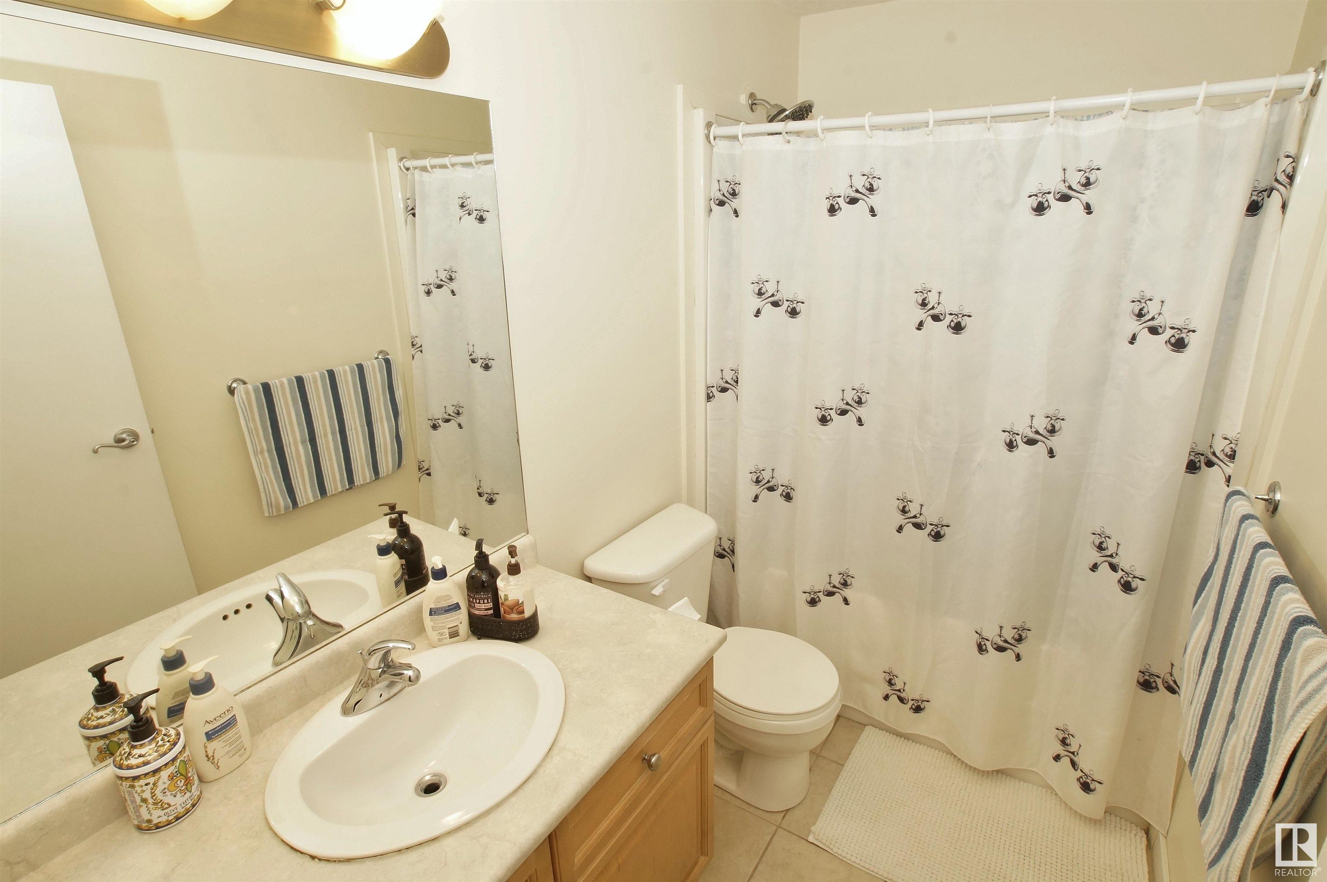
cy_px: 441
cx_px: 664
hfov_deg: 95.0
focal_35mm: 16
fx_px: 608
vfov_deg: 72.0
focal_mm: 11
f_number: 14
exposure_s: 1/8
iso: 400
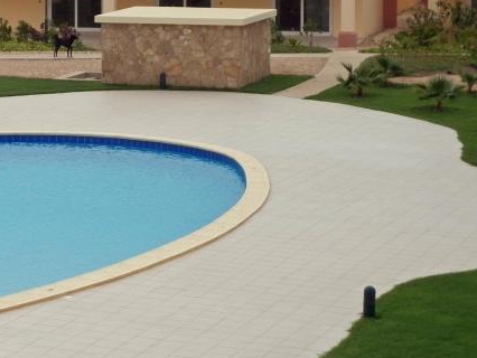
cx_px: -50
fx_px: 2054
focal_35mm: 149
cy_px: 79
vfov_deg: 9.9
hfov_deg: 13.0
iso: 80
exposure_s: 1/500
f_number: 4.4
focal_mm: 11.1
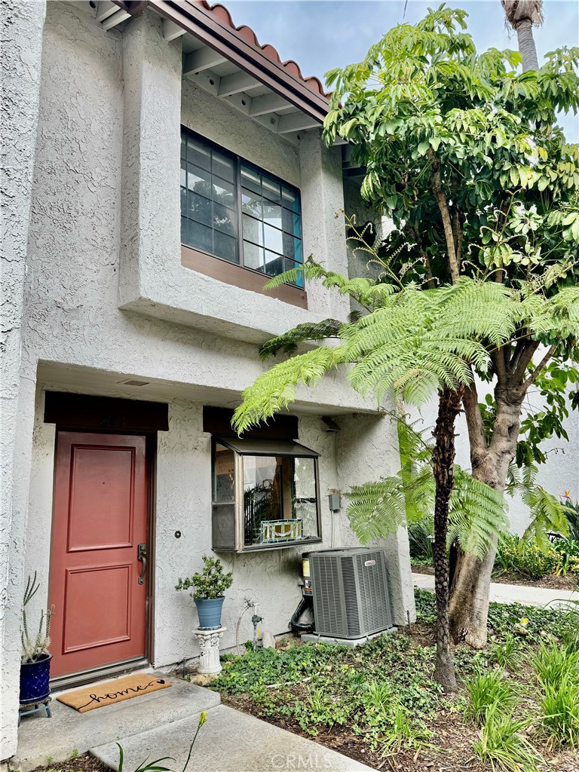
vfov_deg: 71.6
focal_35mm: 24
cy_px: 386
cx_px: 290
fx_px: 535
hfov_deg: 56.8
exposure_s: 1/503
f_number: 1.78
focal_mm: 6.86
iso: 80
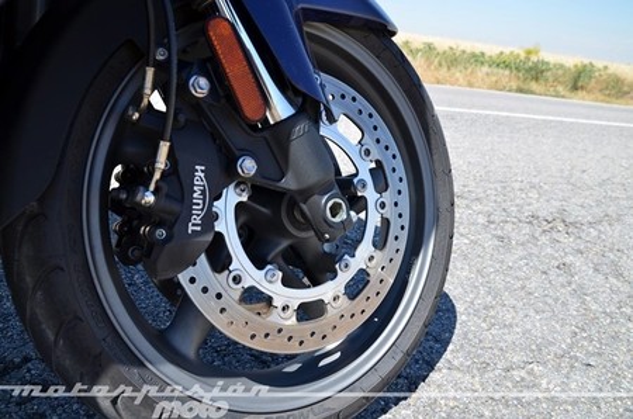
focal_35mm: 27
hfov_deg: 67.5
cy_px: 210
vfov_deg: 47.7
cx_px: 316
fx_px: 474
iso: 100
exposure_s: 1/250
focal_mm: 18
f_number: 8
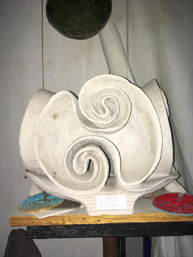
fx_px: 216
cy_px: 128
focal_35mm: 29
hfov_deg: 48.2
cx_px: 96
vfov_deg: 61.7
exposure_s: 1/25
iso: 25
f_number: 2.2
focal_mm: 4.15
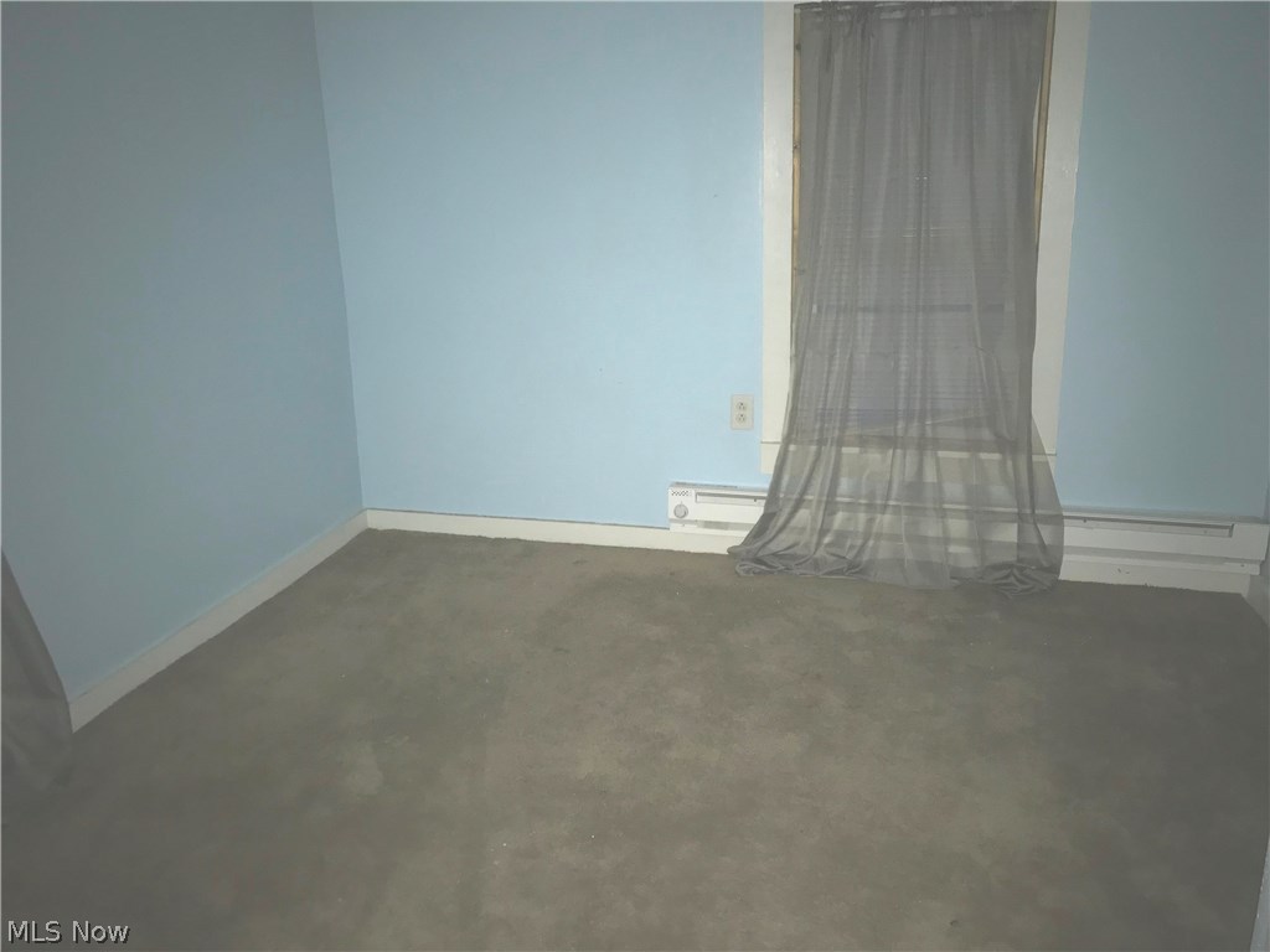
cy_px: 476
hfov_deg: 63.4
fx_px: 1027
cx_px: 635
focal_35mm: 28
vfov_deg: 49.7
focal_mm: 3.99
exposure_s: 1/16
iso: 80
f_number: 1.8
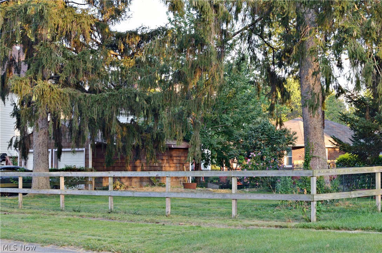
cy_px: 126
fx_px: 794
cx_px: 191
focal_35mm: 75
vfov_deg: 18.1
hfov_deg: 27.0
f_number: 5.6
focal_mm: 50
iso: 100
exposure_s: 1/50
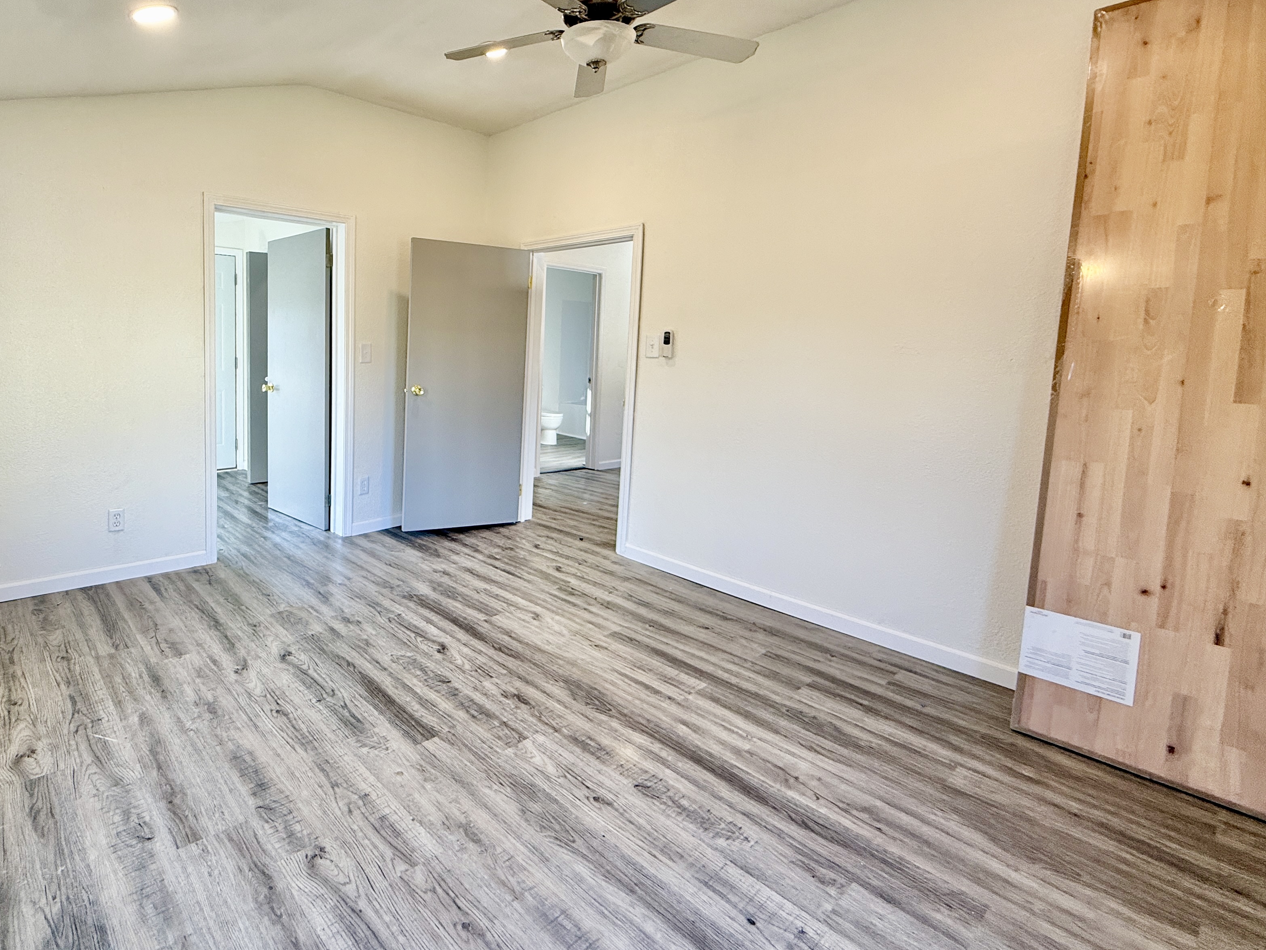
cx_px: 453
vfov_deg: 71.1
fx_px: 658
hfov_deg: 85.5
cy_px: 401
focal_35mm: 18
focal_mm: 2.22
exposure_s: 1/120
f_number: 2.2
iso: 100
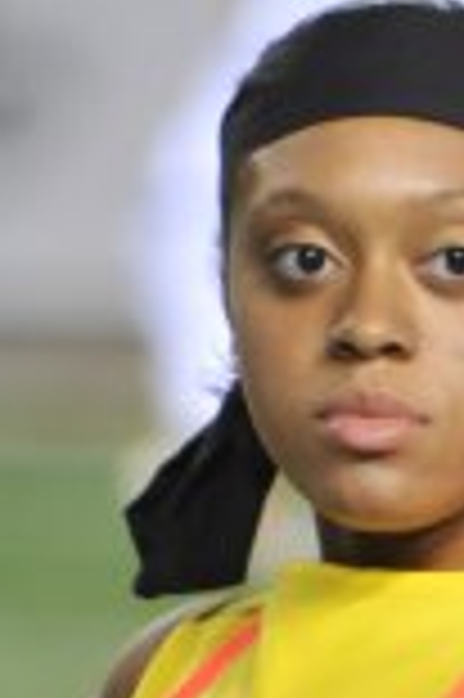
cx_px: 791
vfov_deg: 1.8
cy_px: 1130
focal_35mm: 1163
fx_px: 22533
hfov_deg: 1.2
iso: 800
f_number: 2.8
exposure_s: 1/200
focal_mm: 200
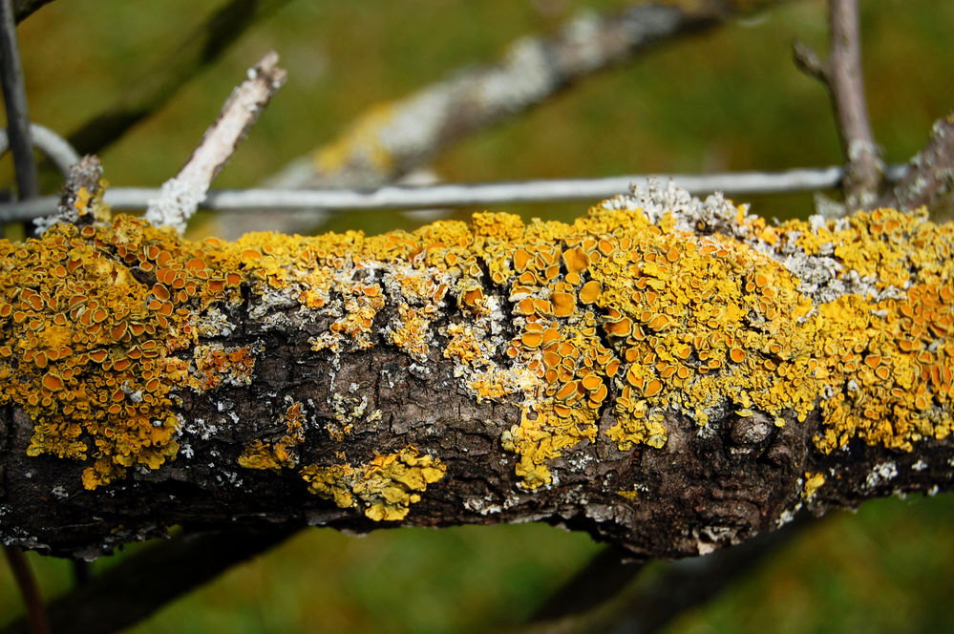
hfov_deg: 24.6
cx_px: 477
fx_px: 2184
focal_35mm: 82
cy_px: 317
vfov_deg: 16.5
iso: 200
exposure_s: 1/400
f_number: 8
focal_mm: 55
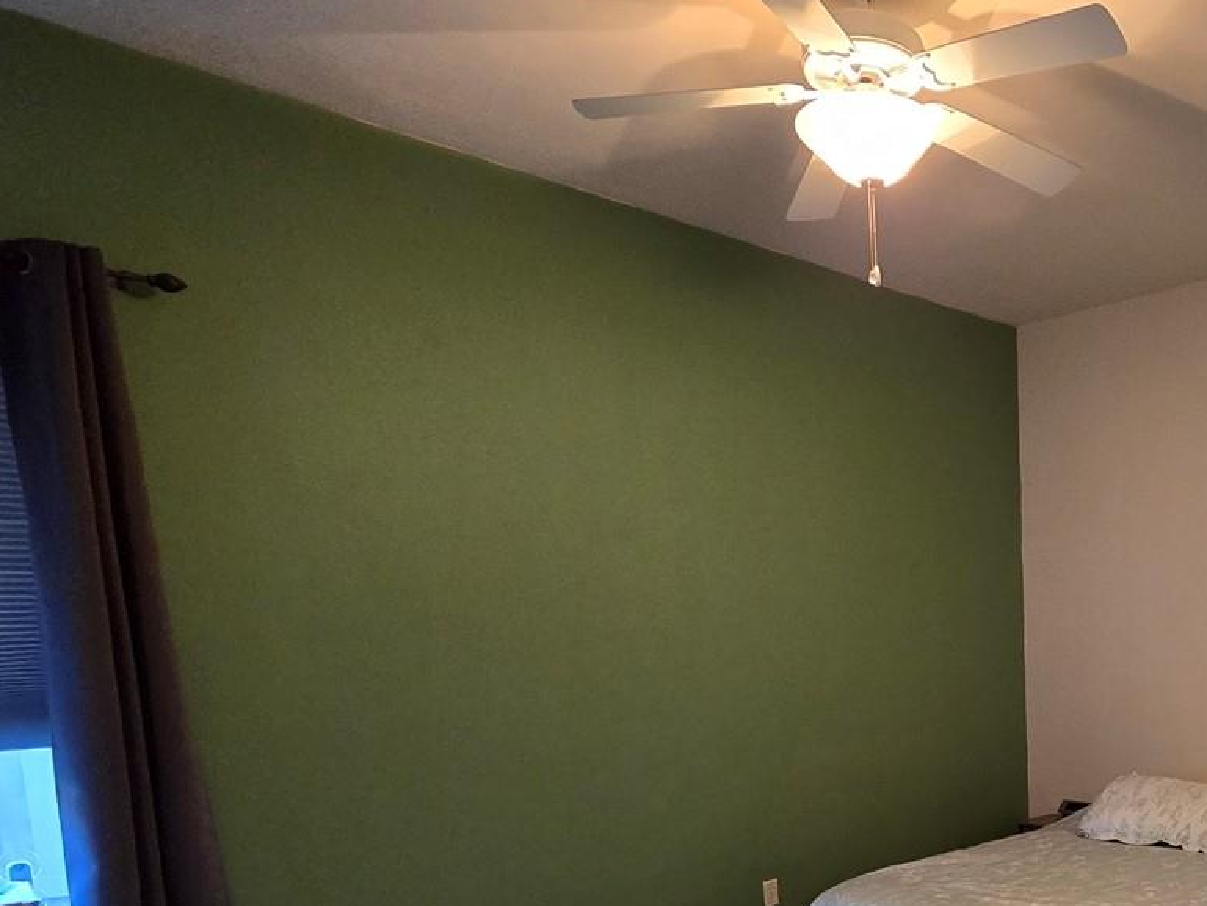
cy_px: 752
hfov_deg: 57.6
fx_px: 942
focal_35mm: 27
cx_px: 1050
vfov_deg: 47.9
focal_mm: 2.2
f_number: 2.2
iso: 640
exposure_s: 1/60
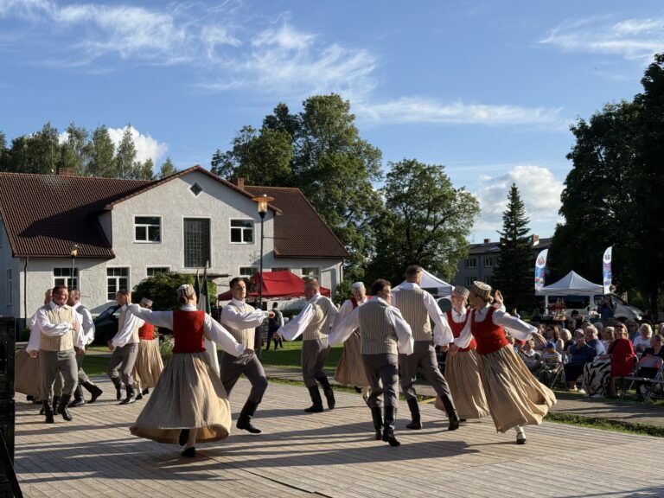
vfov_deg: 30.3
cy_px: 249
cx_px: 332
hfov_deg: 39.7
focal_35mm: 48
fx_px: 921
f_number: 1.78
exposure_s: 1/3534
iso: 64
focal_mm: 6.76
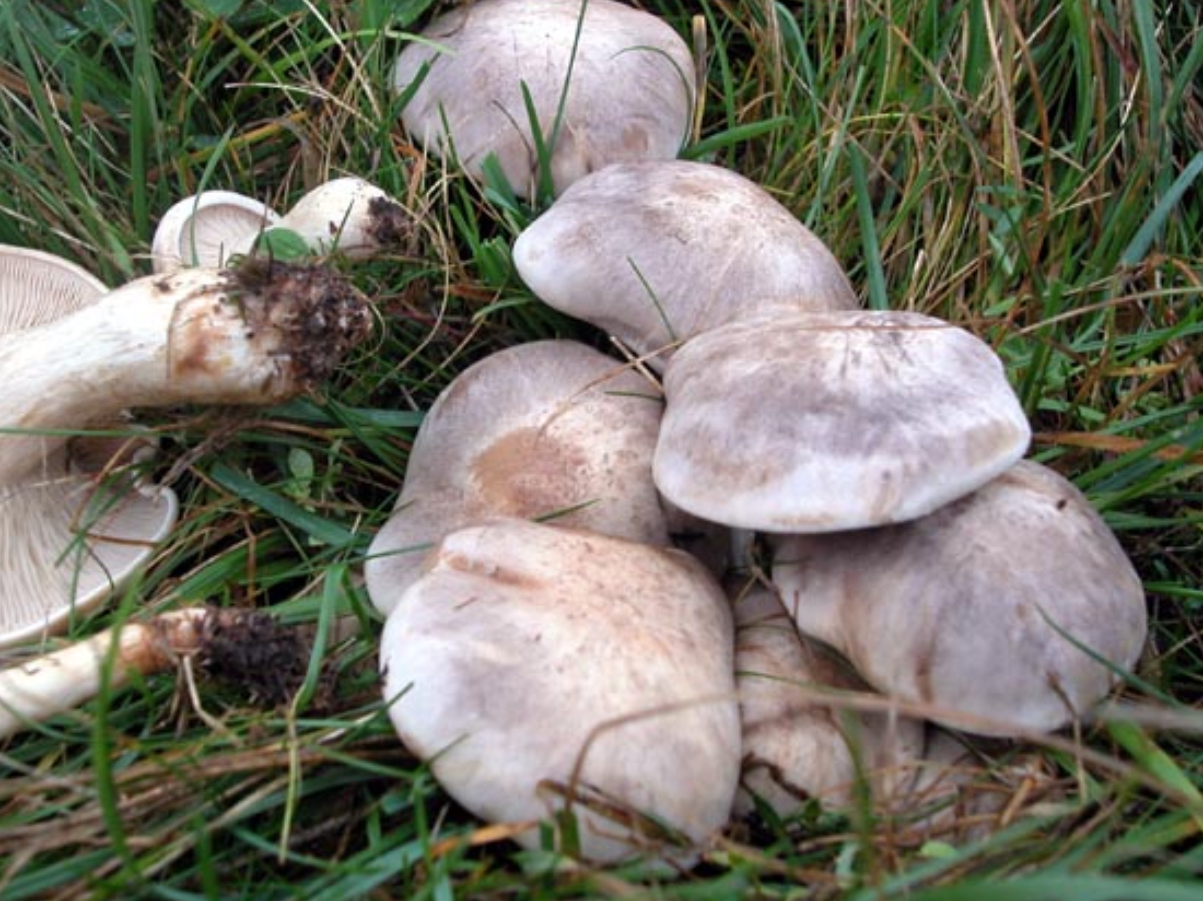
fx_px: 1702
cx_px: 489
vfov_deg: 29.6
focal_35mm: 49
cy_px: 417
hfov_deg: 38.8
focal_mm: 9.7
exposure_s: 1/91.6
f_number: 4.9
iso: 100
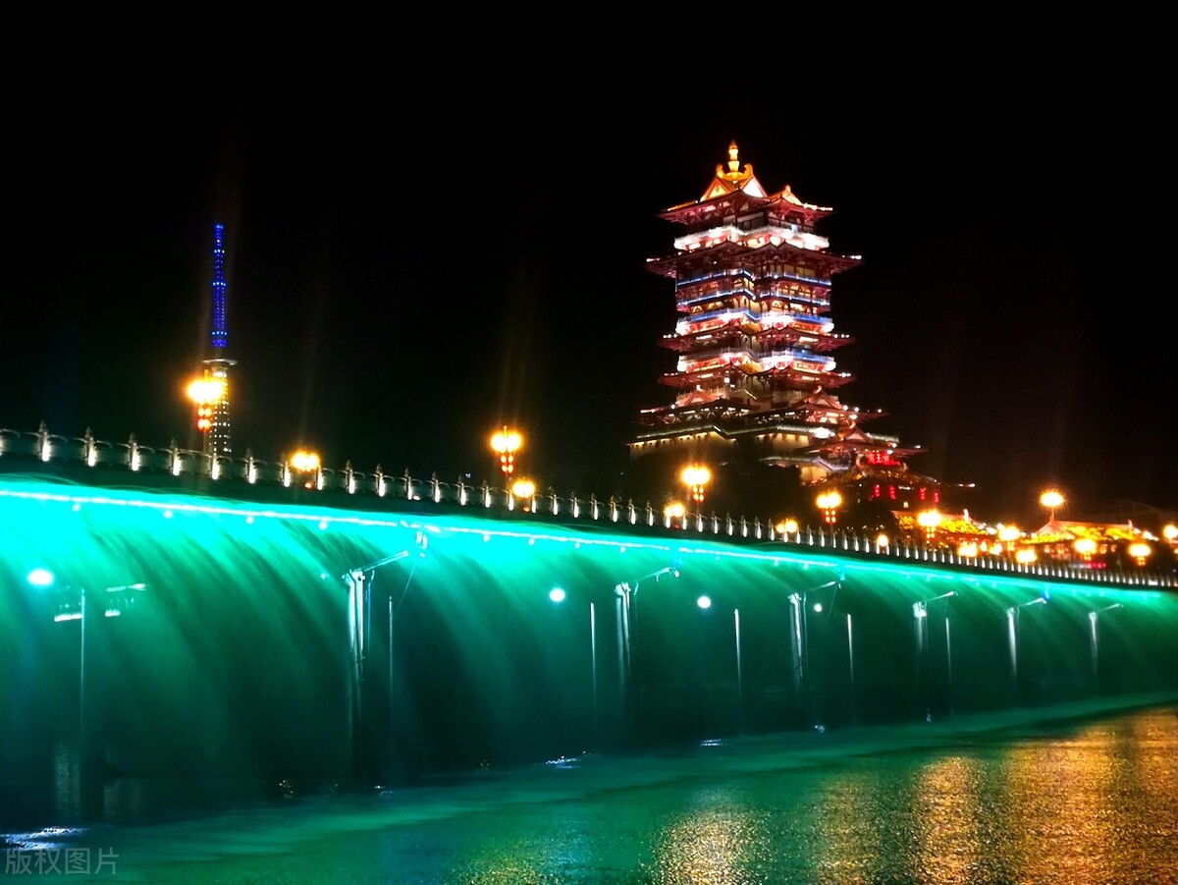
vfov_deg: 29.1
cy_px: 442
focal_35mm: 50
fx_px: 1702
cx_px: 589
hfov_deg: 38.2
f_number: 4
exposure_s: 1/25
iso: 400
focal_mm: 3.95
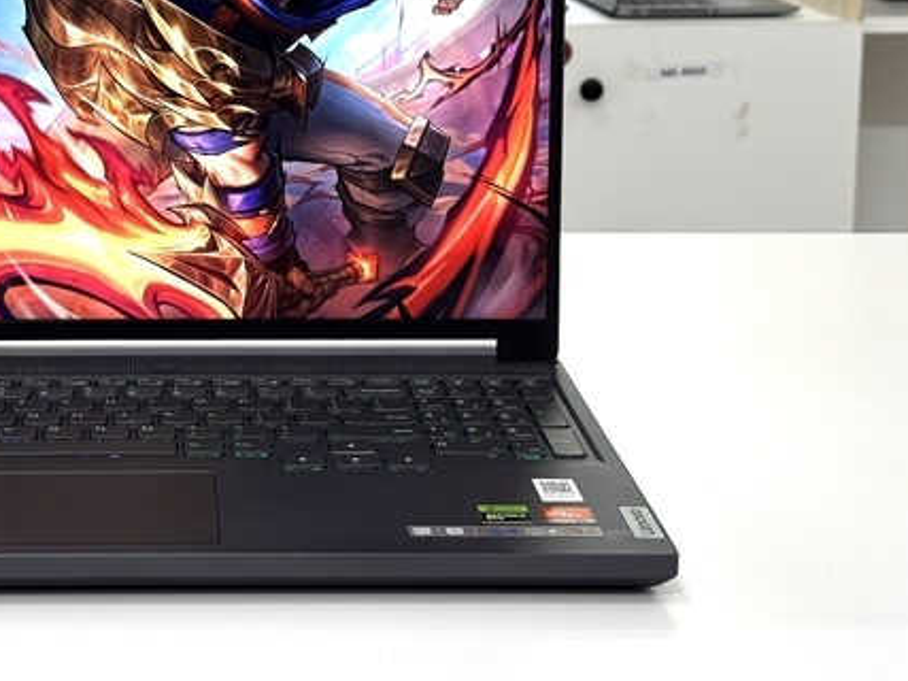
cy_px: 145
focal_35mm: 90
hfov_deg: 21.5
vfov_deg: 16.3
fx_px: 2360
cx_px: 157
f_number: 1.78
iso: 50
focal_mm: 6.76
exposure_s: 1/121
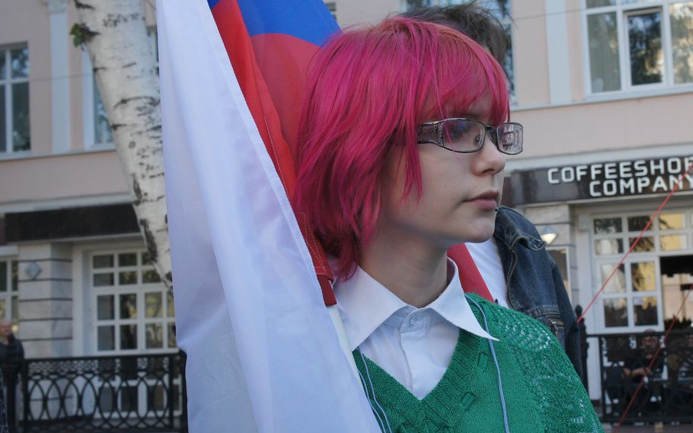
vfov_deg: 23.7
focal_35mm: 55
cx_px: 421
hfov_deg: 36.9
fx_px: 1033
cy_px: 227
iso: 800
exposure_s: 1/320
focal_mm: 27
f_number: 8
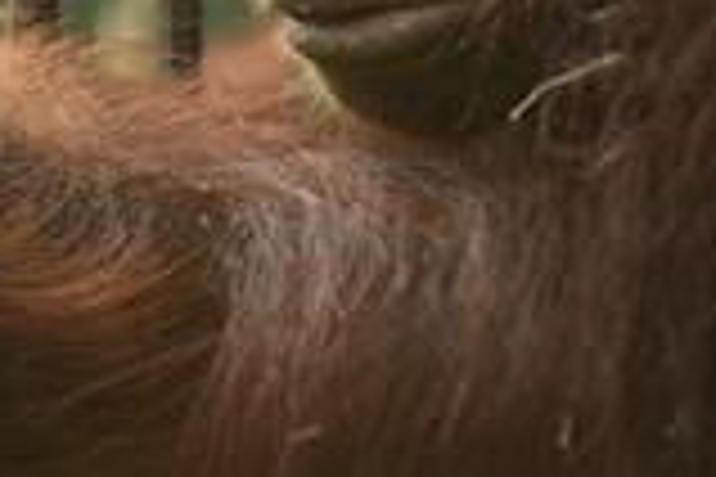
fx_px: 6563
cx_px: 381
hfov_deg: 6.2
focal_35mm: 330
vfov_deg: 4.2
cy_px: -162
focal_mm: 100
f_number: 2.8
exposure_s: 1/125
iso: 400
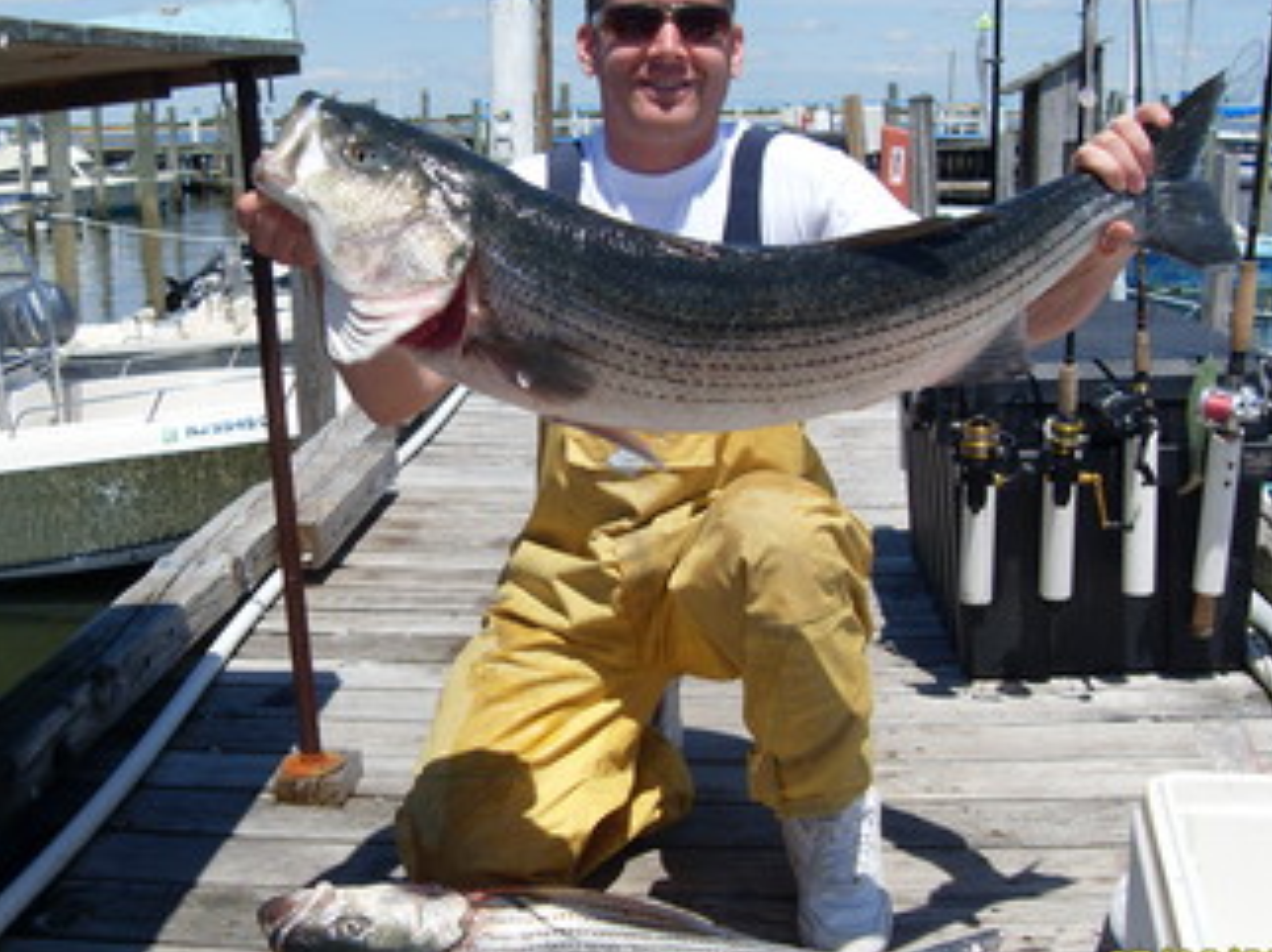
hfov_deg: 41.3
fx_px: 1689
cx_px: 632
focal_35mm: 46
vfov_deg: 31.5
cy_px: 490
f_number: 7
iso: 80
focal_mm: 6.3
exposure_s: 1/350
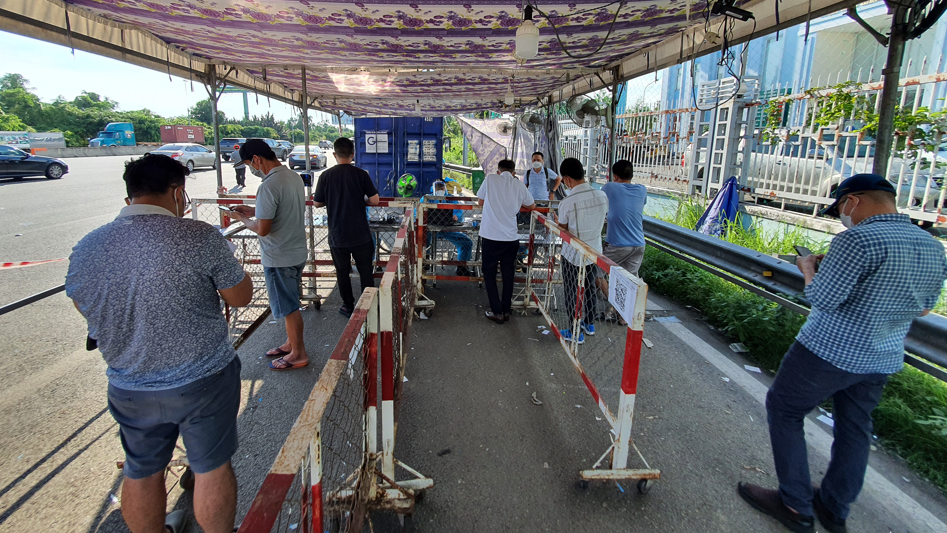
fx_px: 377
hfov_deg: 102.9
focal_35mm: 15
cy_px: 216
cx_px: 450
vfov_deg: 69.9
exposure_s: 1/293
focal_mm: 1.8
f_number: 2.2
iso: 50
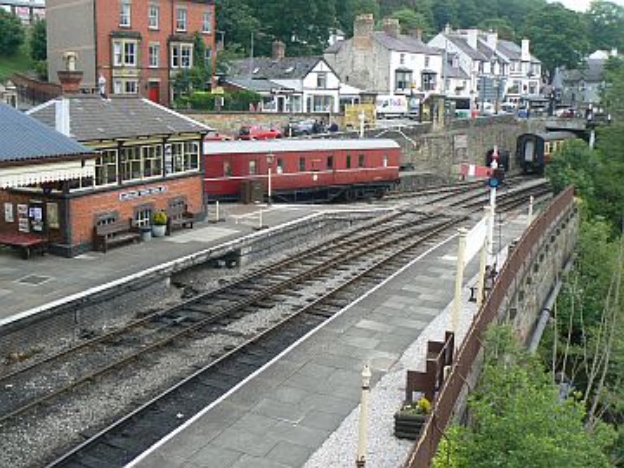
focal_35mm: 36
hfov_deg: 51.4
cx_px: 312
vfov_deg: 39.7
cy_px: 234
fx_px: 649
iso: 80
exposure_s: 1/250
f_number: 5.6
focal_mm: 6
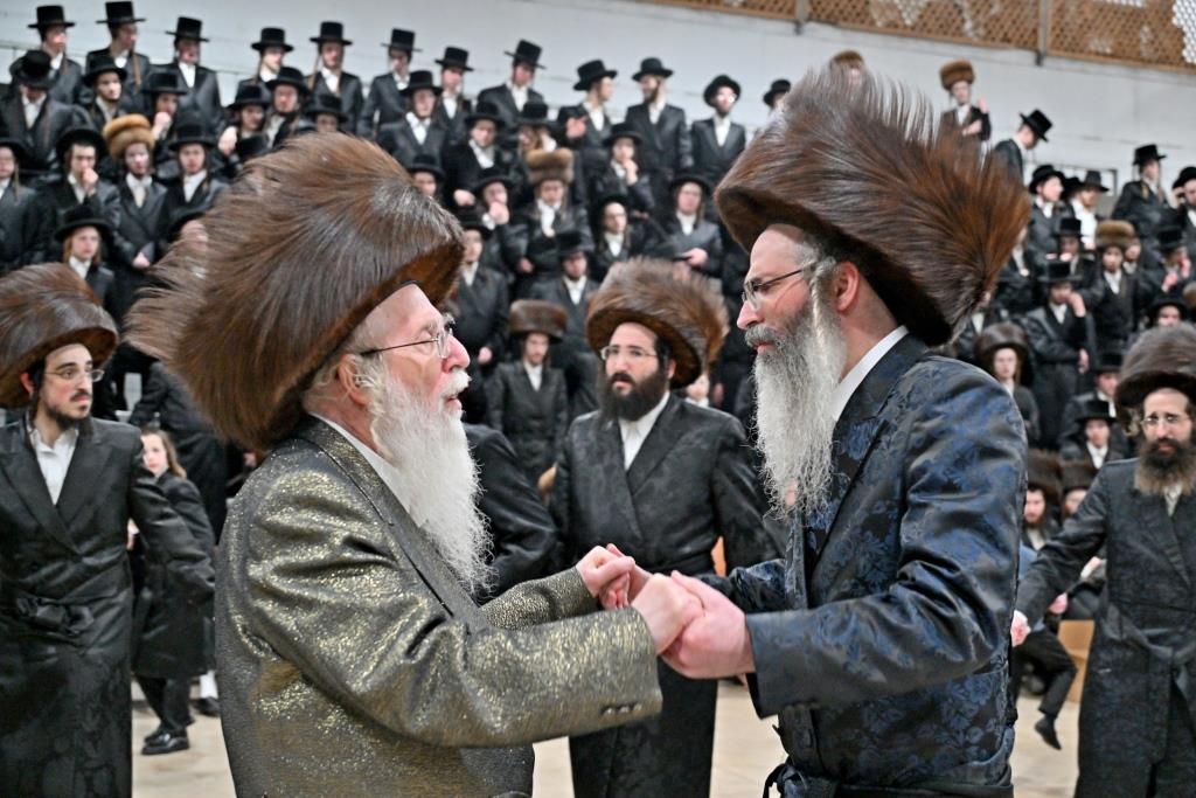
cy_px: 399
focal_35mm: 48
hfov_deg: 41.1
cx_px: 598
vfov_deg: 28.1
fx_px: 1595
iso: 2000
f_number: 4
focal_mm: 48
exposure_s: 1/250
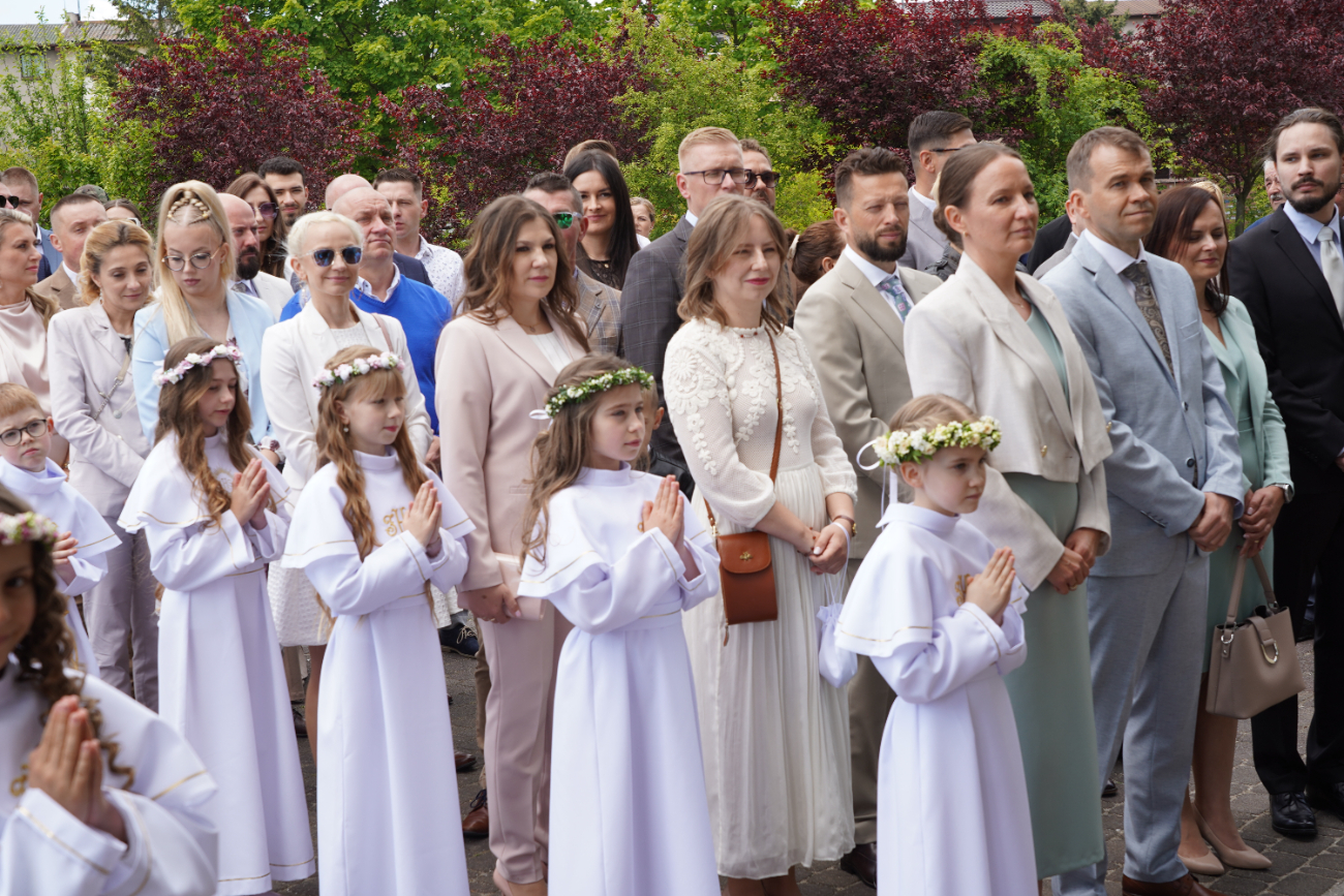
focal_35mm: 54
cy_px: 448
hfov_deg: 36.9
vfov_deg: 25.1
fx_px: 2016
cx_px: 672
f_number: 7.1
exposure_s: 1/160
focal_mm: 54
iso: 160
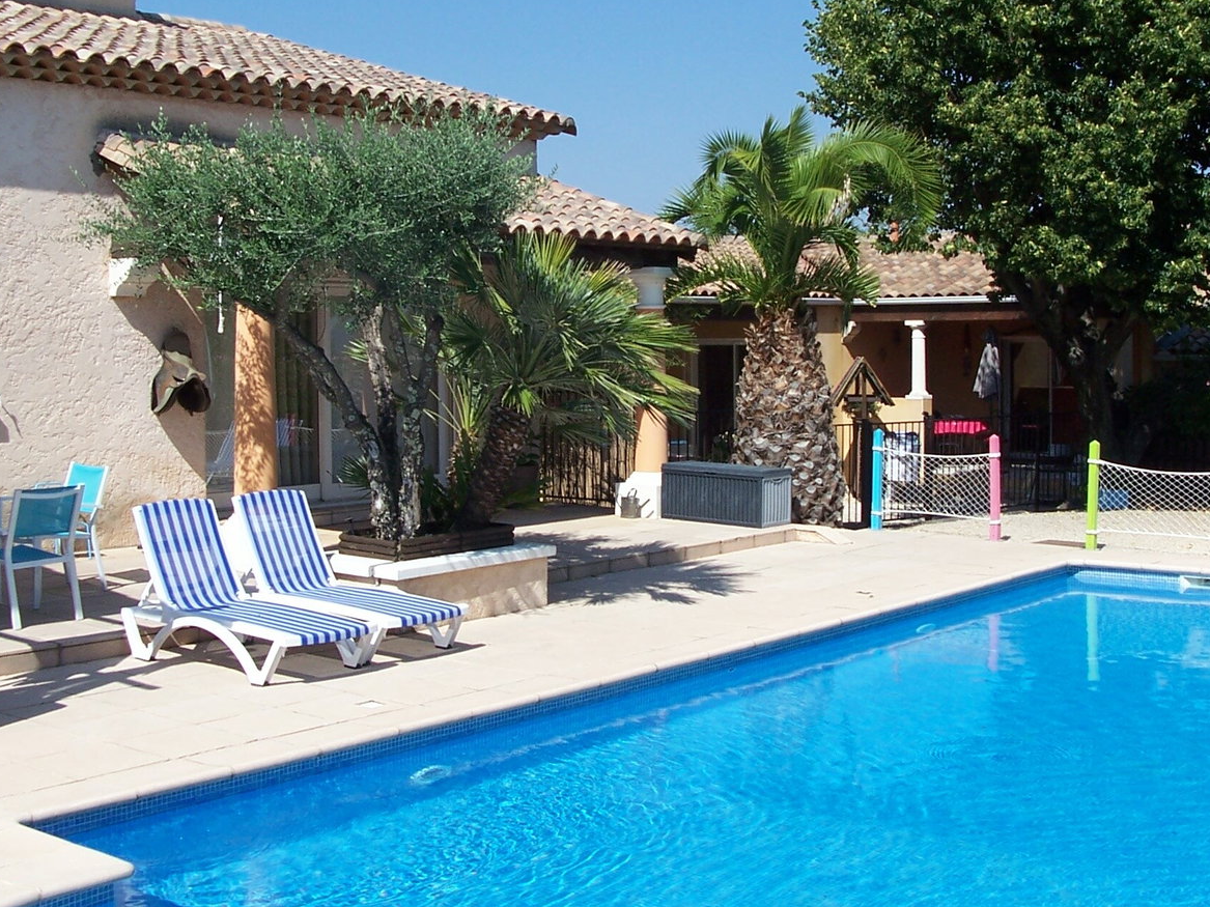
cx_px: 666
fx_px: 1678
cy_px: 402
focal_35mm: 48
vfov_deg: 30.2
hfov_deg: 39.6
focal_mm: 6
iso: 80
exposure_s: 1/750
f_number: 4
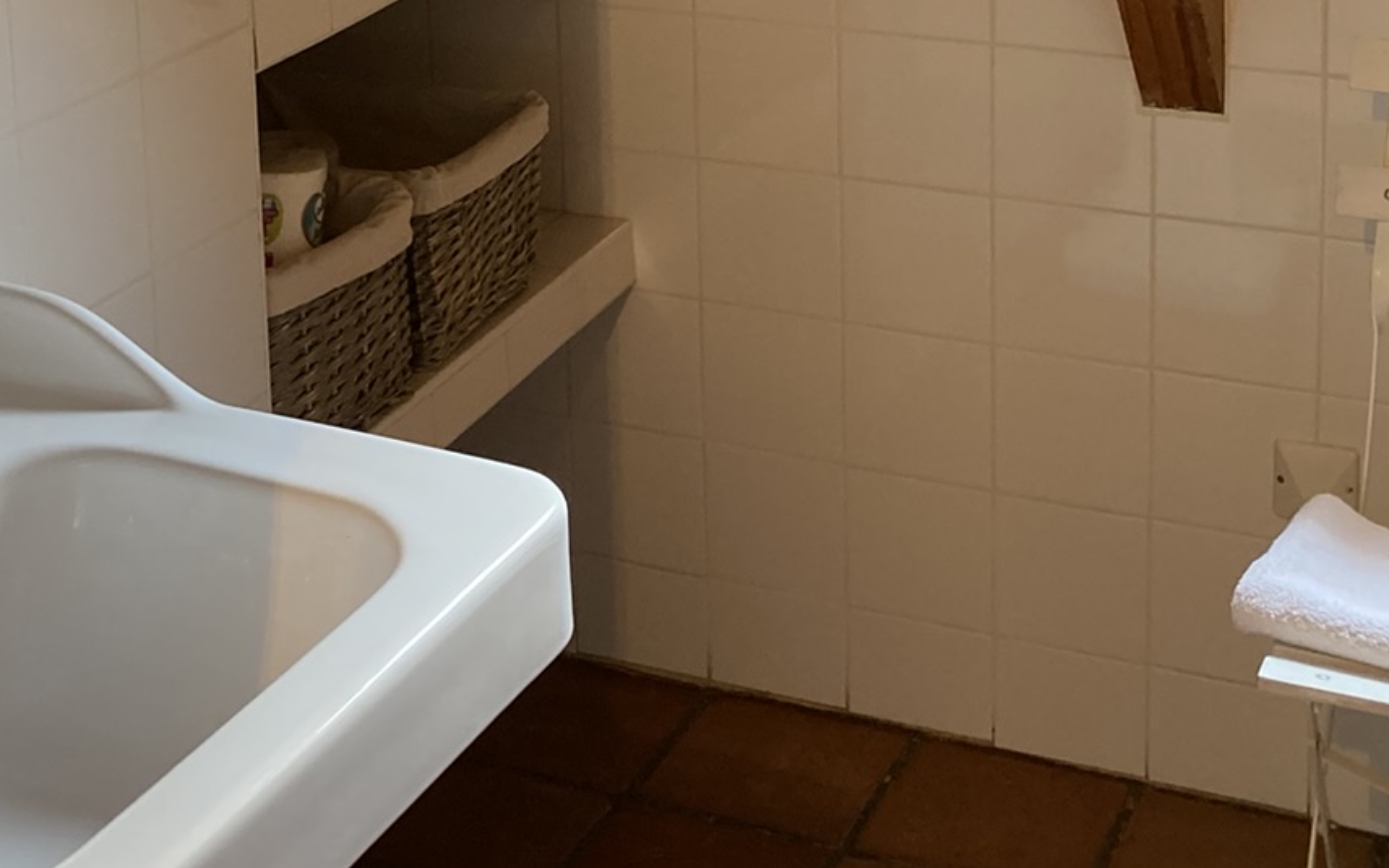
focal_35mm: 71
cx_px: 370
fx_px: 2688
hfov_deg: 28.6
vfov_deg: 17.4
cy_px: -219
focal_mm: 3.99
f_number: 1.8
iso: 125
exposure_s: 1/50
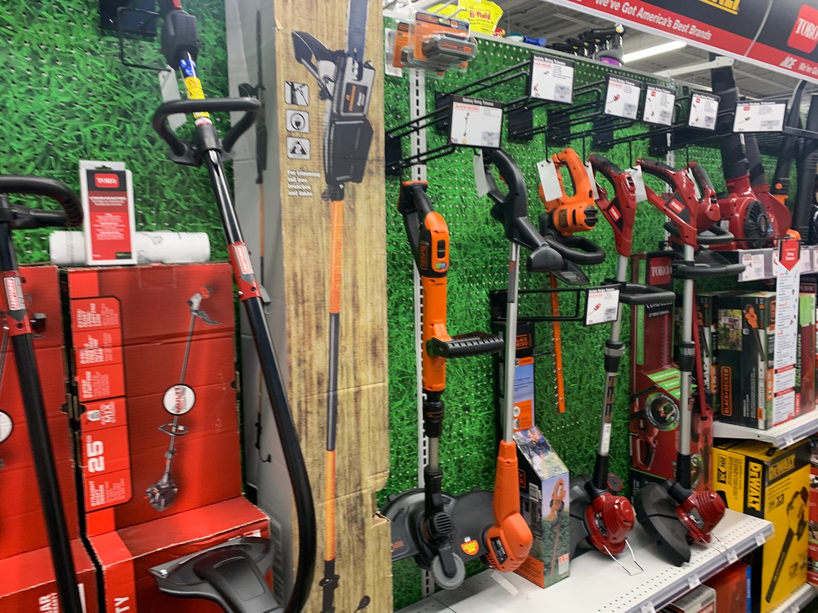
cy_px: 306
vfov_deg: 53.1
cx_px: 409
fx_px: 614
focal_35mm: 26
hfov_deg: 67.3
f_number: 1.8
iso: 100
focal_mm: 4.25
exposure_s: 1/60
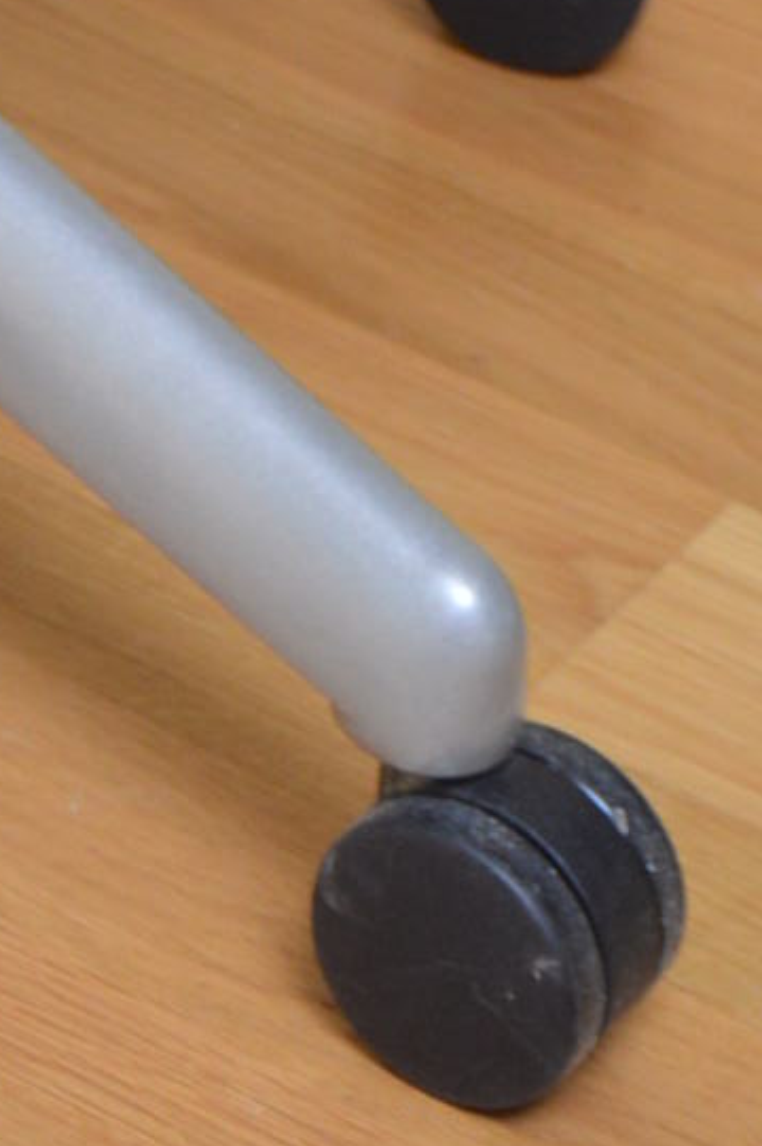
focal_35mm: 200
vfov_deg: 9.1
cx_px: -828
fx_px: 6358
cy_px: -1760
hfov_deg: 6.6
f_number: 5
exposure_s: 1/80
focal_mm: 24
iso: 400
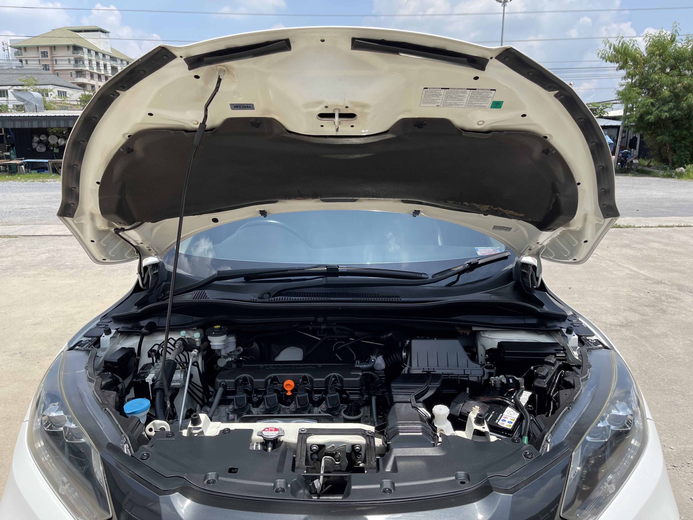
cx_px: 346
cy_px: 260
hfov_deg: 67.3
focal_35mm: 26
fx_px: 521
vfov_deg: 53.1
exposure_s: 1/2433
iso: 32
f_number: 1.6
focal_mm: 5.1
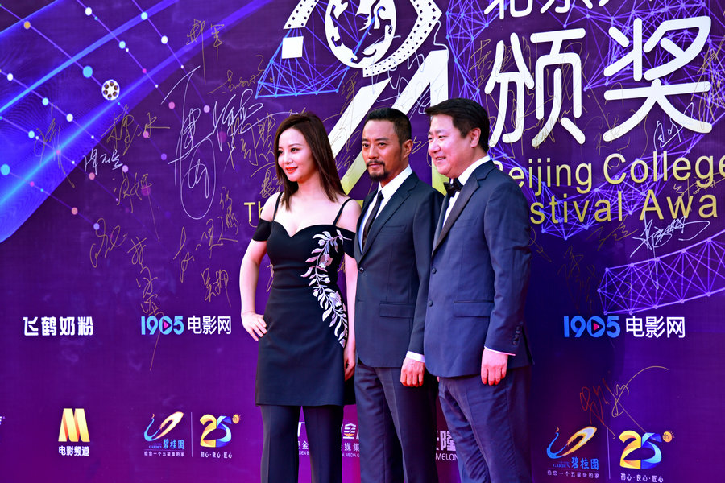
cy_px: 242
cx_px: 362
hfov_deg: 17.1
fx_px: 2416
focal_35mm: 120
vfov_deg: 11.4
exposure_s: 1/80
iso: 400
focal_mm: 120
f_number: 5
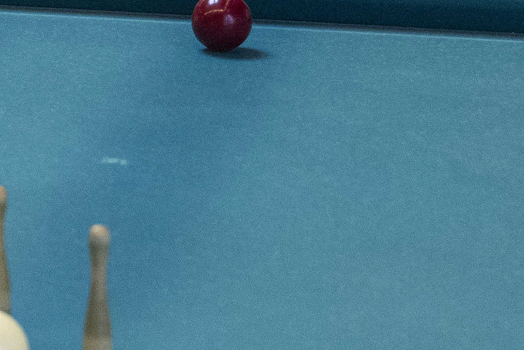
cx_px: -550
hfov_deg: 9.5
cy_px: -88
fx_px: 2940
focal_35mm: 202
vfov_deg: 6.7
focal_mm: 32
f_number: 2.8
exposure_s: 1/200
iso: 1600
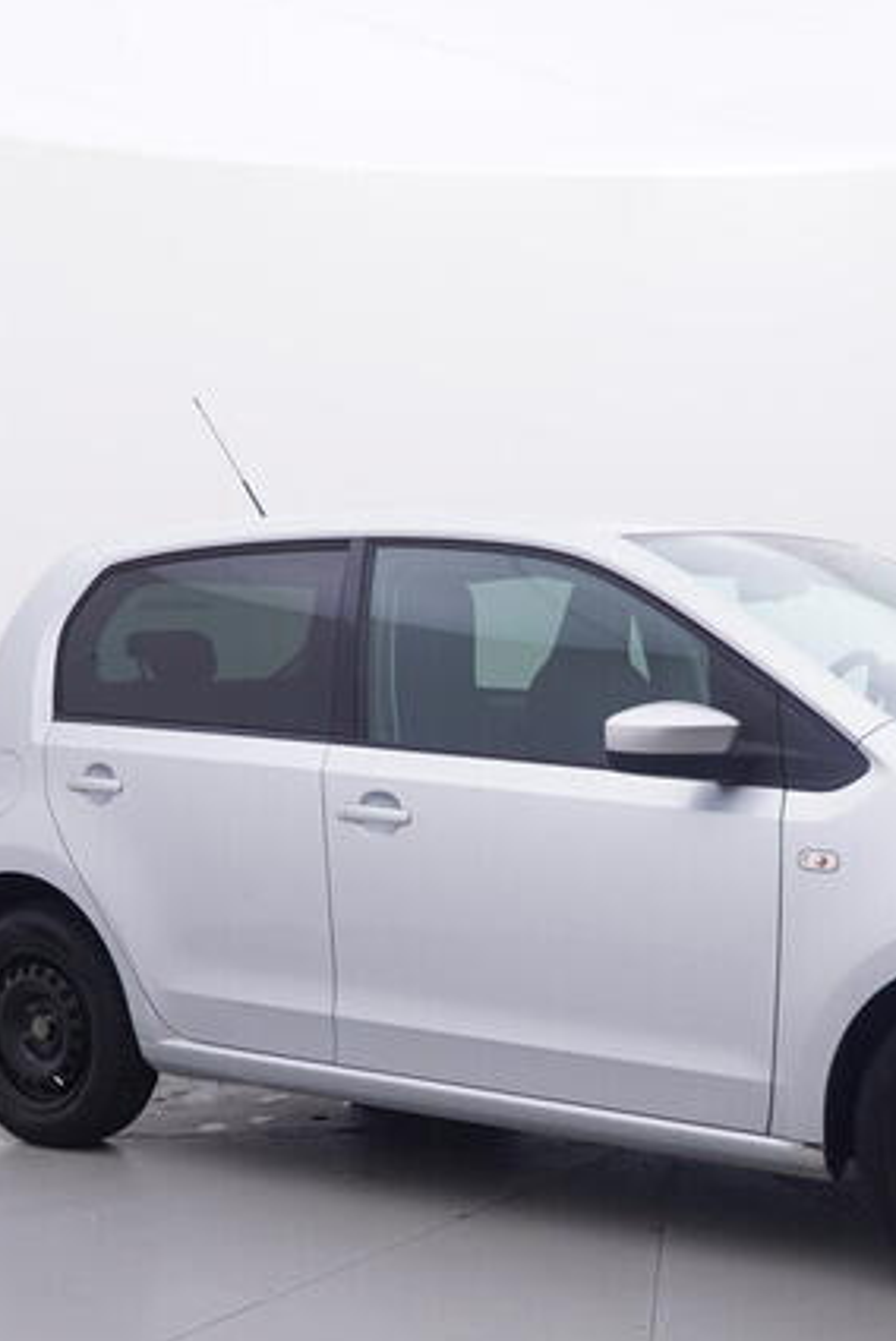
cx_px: 672
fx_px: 2020
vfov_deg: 36.4
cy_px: 861
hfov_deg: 24.7
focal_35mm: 54
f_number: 5
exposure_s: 1/80
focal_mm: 15
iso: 200
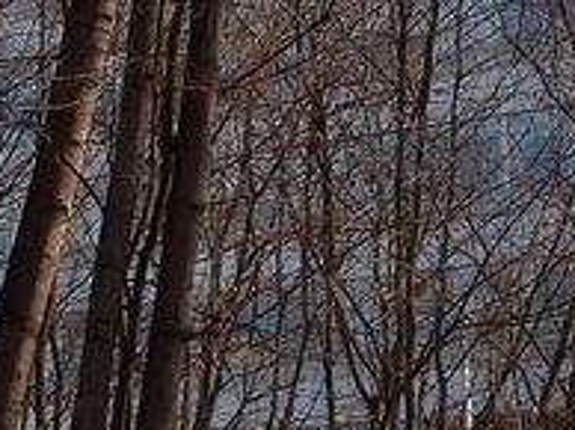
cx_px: 135
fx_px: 2306
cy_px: 114
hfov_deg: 14.2
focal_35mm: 139
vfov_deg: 10.6
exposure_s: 1/708
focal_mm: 3.79
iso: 50
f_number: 2
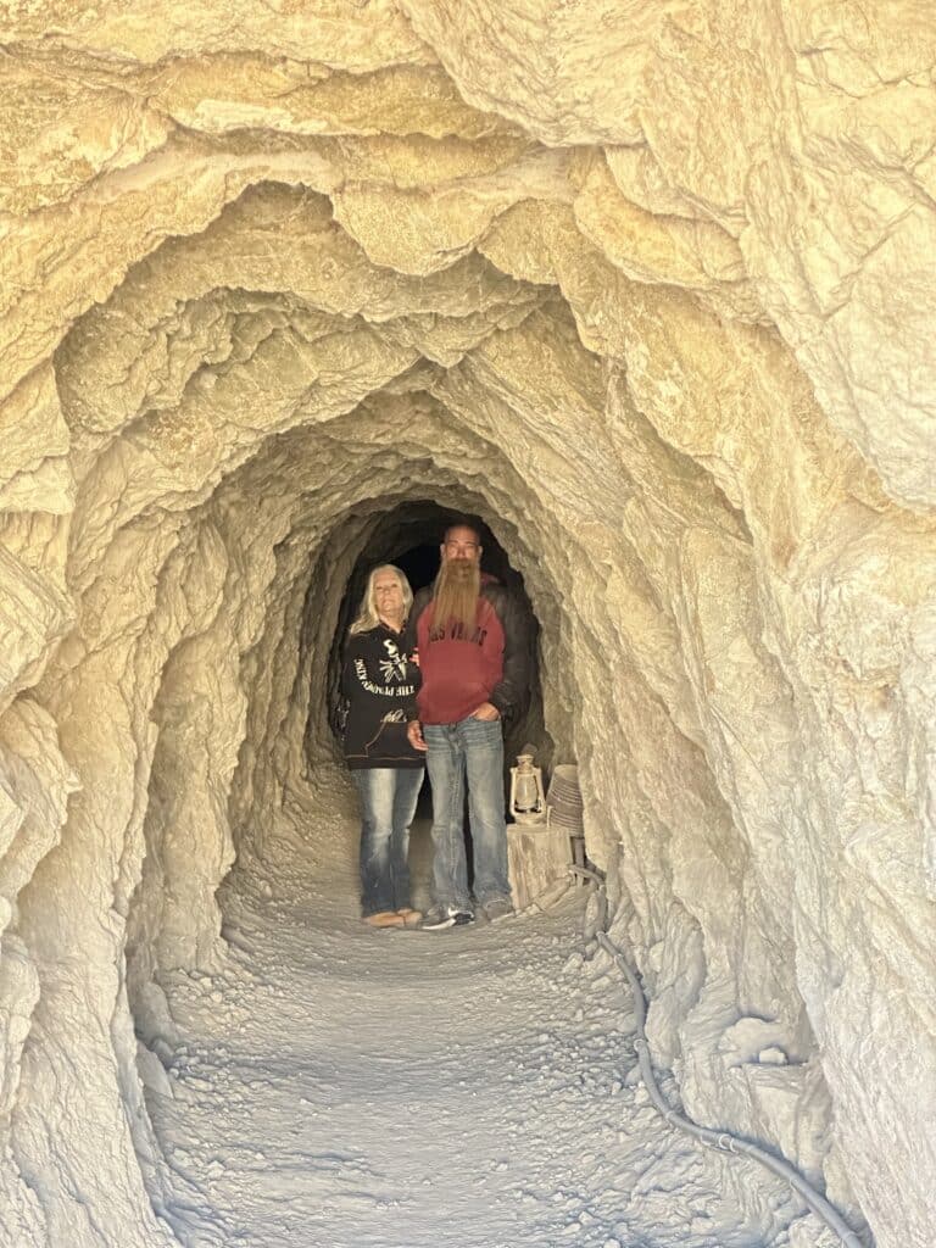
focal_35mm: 77
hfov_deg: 19.1
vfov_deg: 25.3
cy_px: 624
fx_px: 2776
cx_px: 468
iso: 640
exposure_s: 1/42
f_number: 2.8
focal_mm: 9
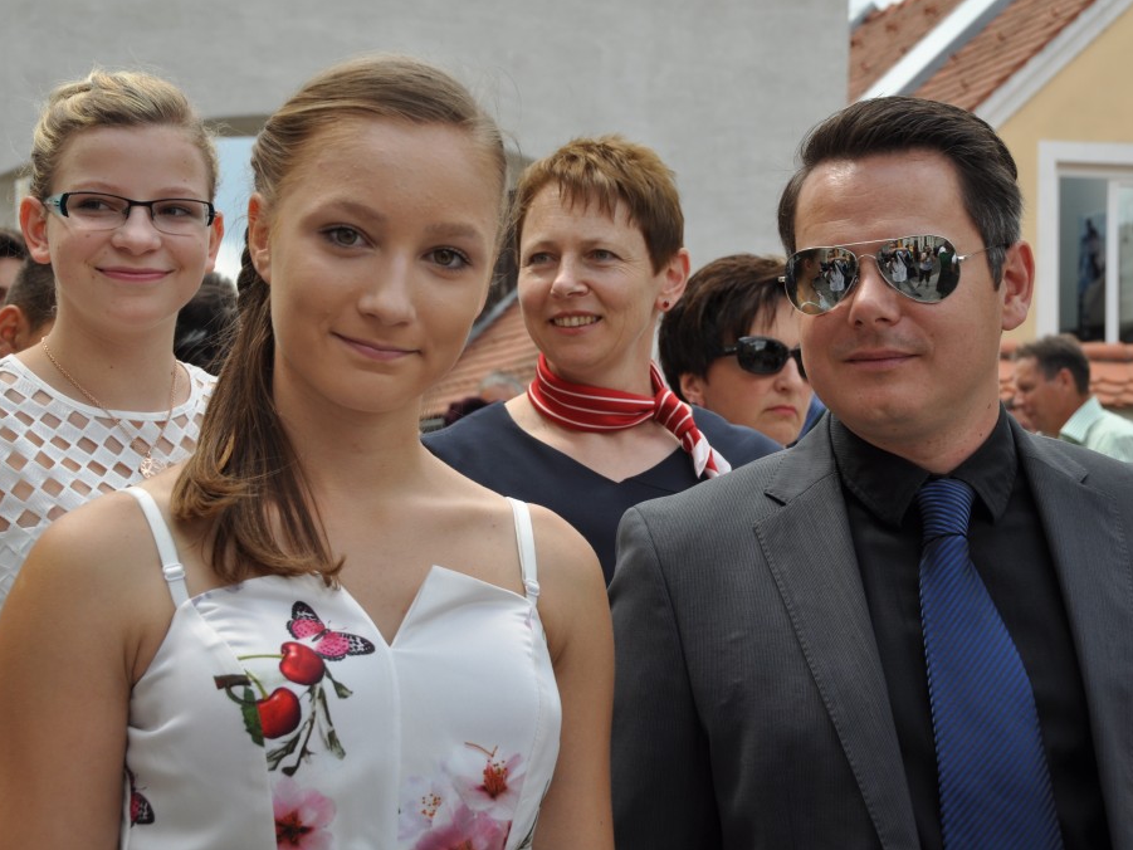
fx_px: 2357
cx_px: 614
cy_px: 424
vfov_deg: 20.4
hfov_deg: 27.0
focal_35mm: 72
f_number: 7.1
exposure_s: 1/200
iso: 200
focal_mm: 44
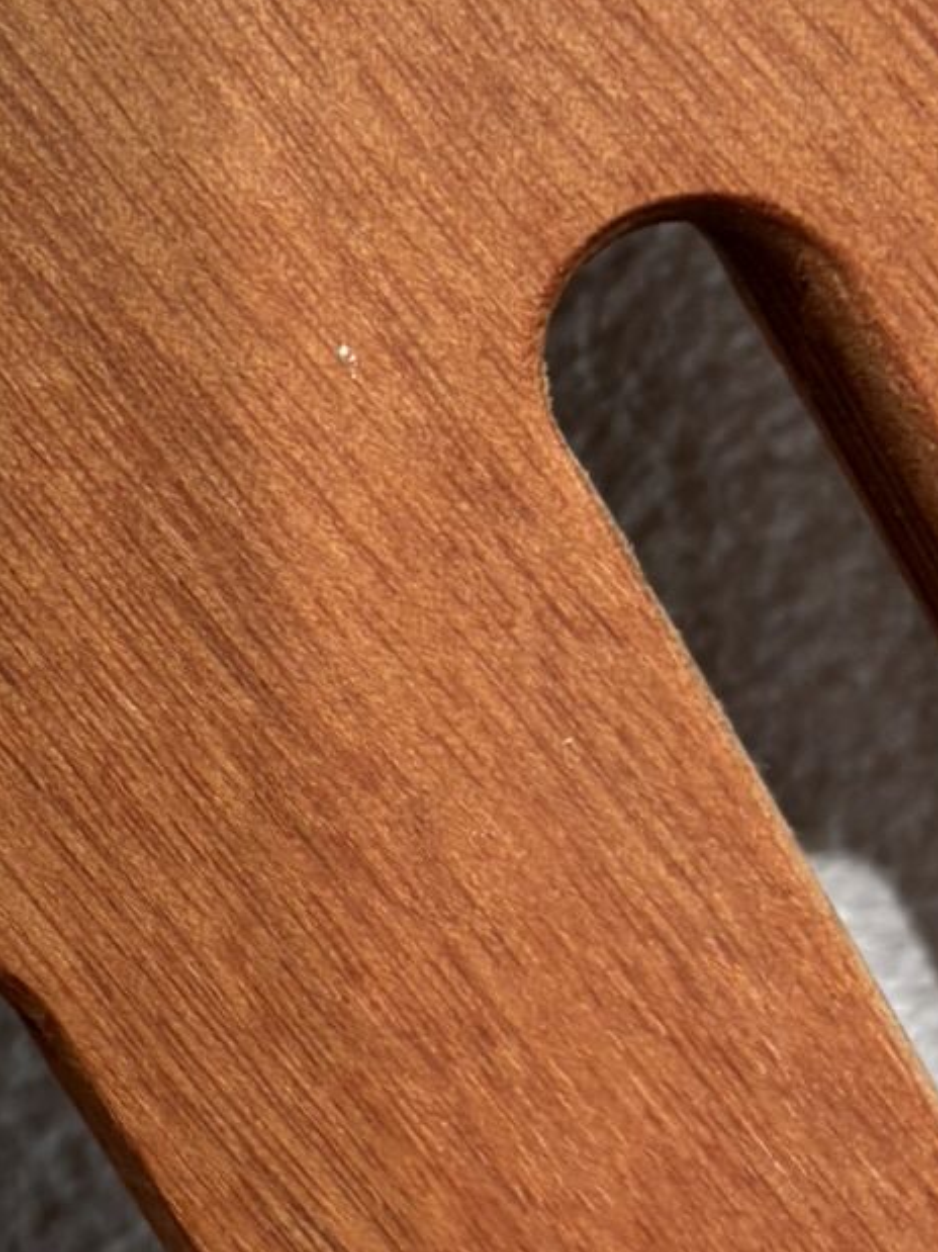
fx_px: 3108
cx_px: -489
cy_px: 411
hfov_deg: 15.7
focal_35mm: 86
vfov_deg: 22.7
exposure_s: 1/100
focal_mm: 5.96
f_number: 1.6
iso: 64
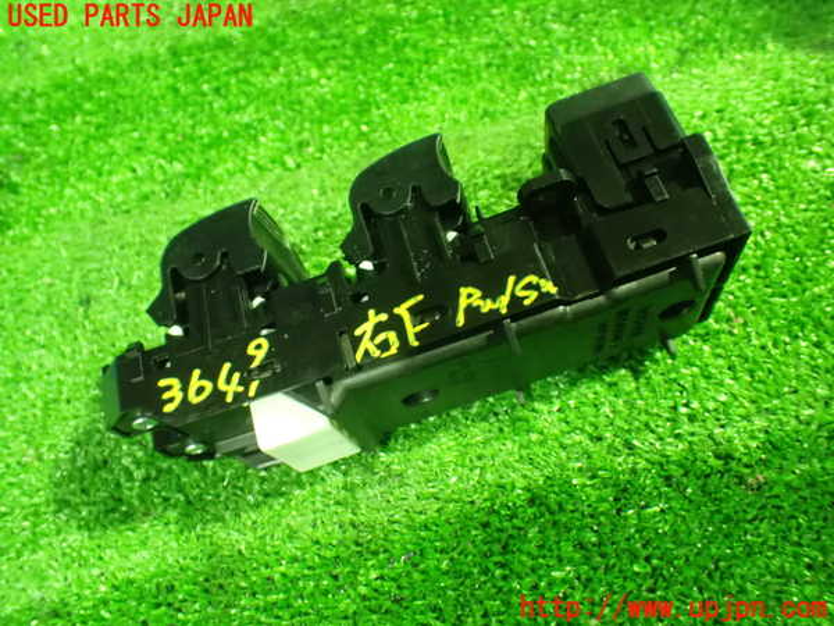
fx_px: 723
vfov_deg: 46.8
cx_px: 417
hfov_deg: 60.0
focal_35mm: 30
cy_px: 313
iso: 1600
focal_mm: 5.4
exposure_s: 1/30
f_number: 2.3
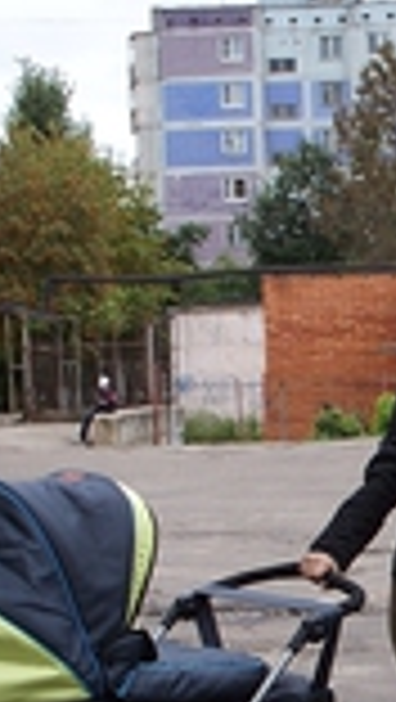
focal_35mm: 113
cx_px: 562
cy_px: 657
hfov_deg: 10.4
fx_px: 2105
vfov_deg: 18.6
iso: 80
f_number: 2.8
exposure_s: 1/250
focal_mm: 7.54
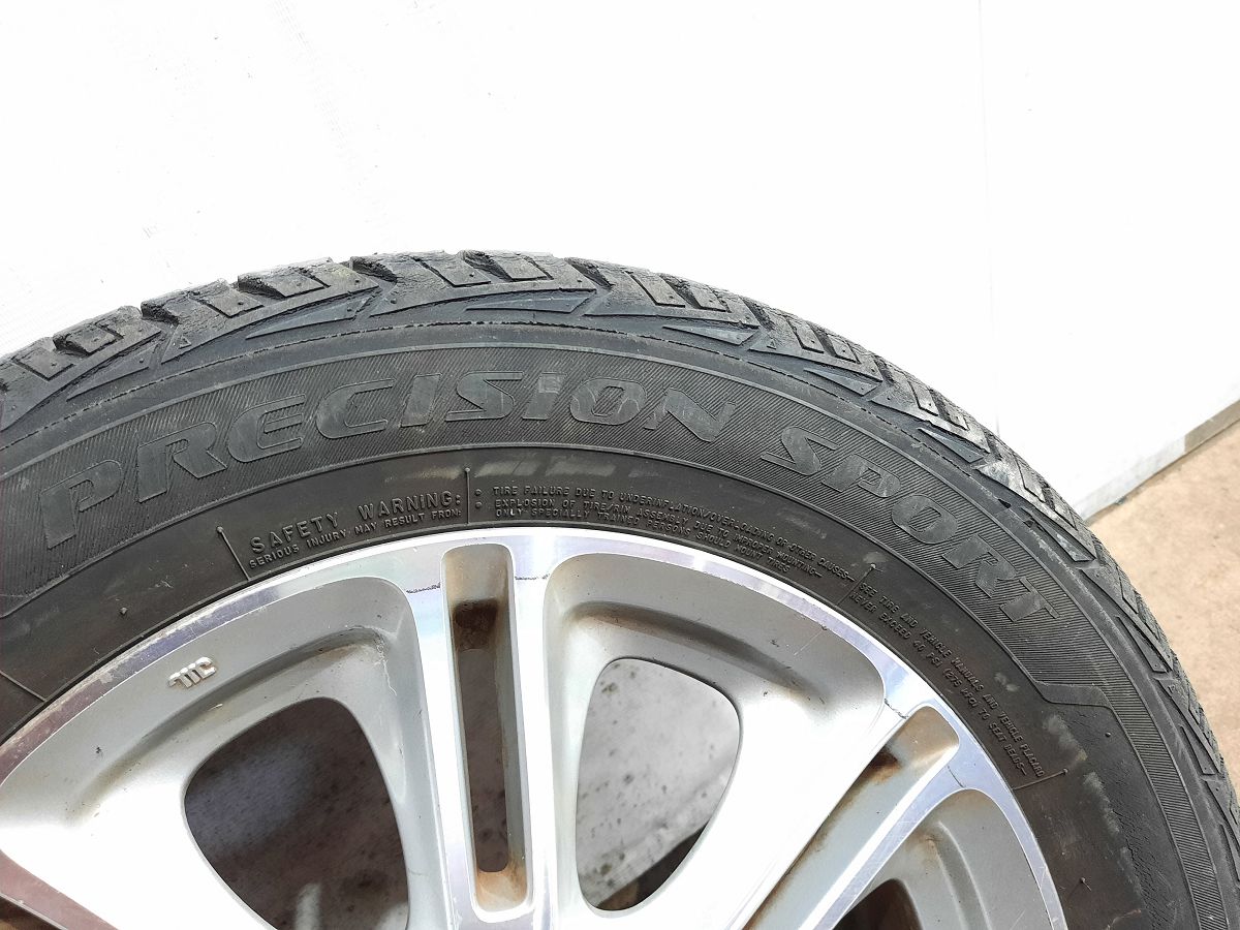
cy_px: 465
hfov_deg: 69.4
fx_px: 896
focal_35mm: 25
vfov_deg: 54.9
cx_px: 620
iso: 400
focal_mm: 4.6
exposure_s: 1/33
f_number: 2
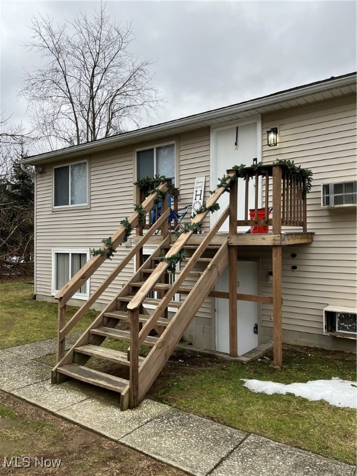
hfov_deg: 53.1
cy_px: 238
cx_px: 178
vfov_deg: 67.3
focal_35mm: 26
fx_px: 358
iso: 50
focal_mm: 5.1
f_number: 1.6
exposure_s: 1/515
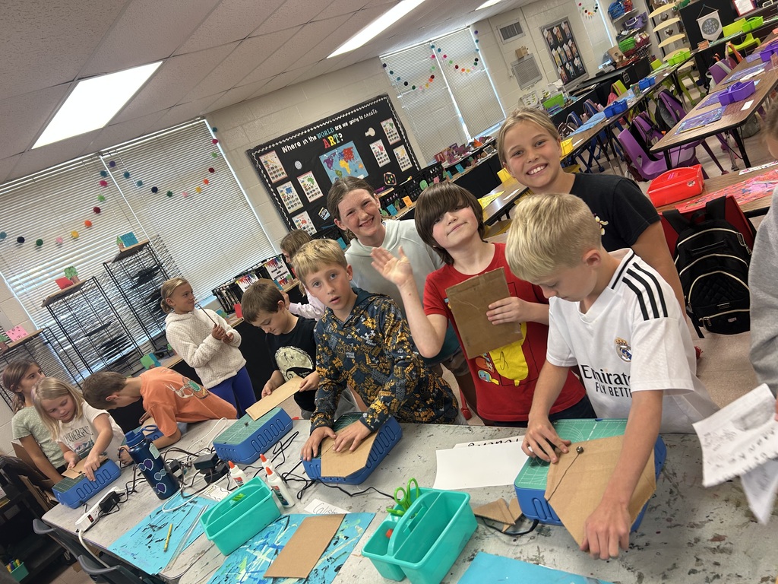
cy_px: 292
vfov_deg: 53.1
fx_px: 584
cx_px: 389
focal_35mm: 26
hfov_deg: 67.3
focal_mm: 5.7
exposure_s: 1/60
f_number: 1.5
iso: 80
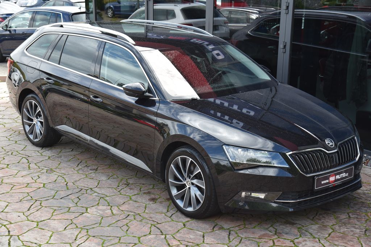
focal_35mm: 62
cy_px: 124
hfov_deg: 32.4
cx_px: 186
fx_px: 639
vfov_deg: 21.9
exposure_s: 1/200
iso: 500
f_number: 7.1
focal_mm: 62
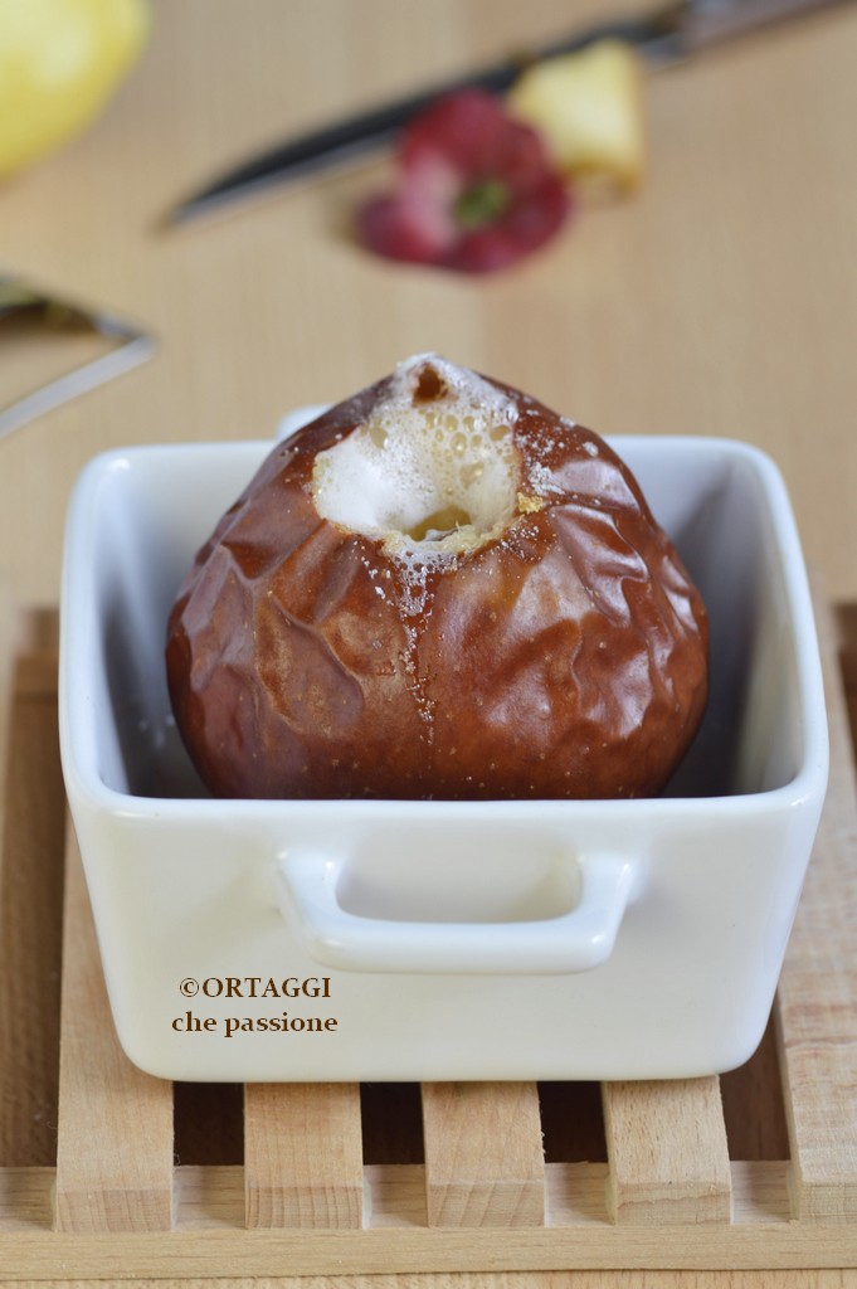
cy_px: 644
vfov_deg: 13.1
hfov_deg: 8.7
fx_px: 5633
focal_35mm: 158
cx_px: 428
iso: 100
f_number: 8
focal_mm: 105
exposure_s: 1/4
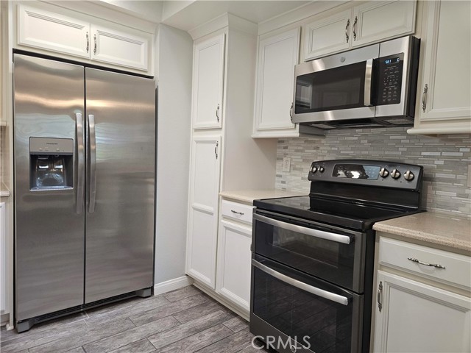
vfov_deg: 58.9
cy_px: 176
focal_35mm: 23
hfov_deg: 73.9
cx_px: 236
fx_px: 313
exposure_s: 1/120
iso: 200
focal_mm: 5.4
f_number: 1.8
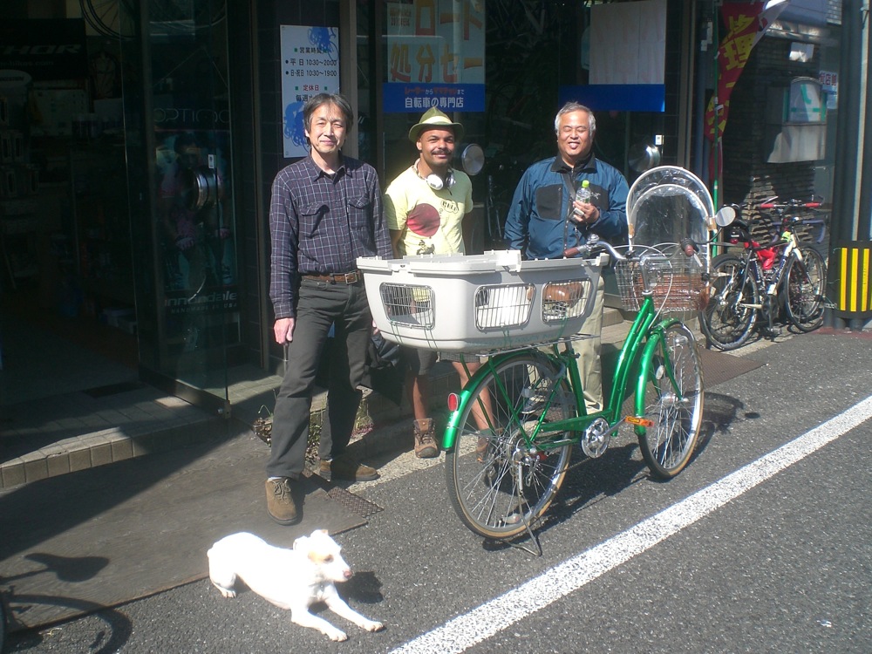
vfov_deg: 37.7
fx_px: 957
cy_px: 327
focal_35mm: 38
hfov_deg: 49.0
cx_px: 436
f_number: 4.4
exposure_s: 1/250
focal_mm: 6.3
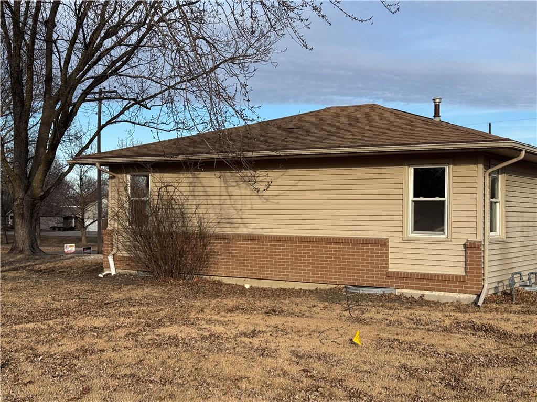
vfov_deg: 30.3
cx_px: 268
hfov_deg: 39.7
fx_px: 745
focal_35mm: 48
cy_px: 201
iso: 64
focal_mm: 6.76
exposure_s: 1/2833
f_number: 1.78
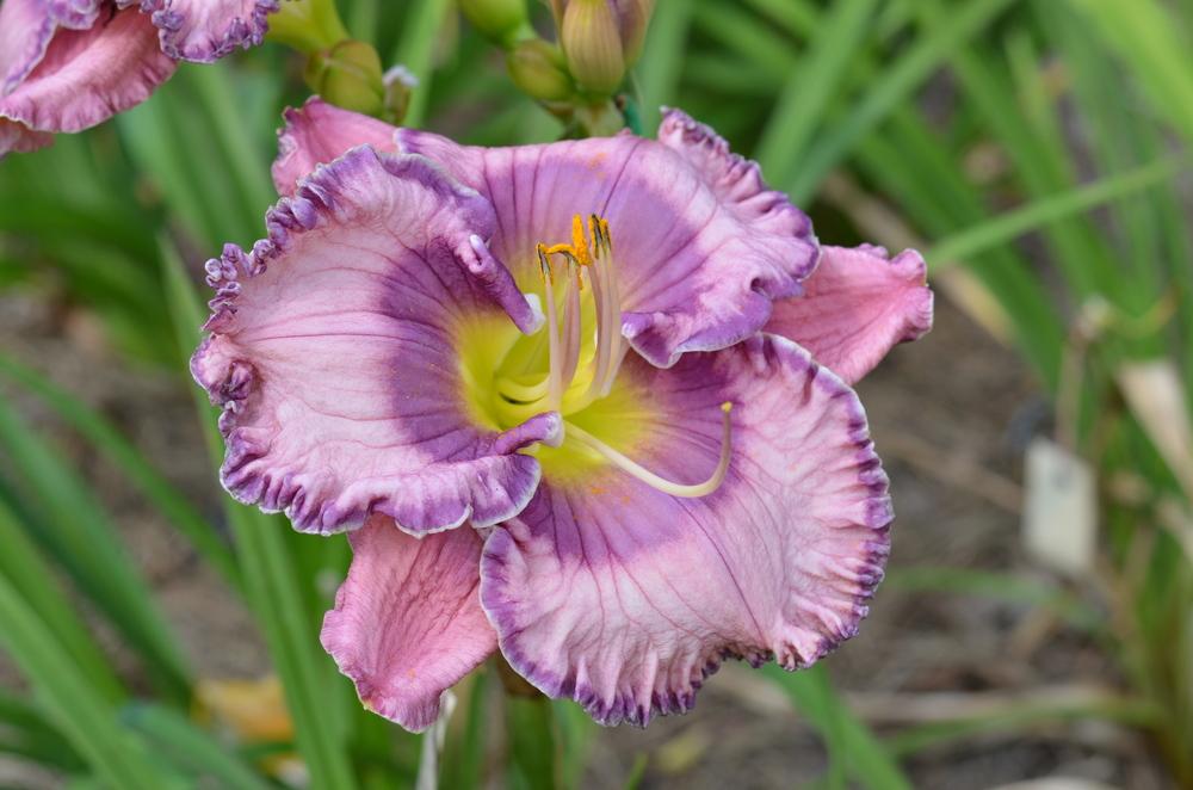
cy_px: 395
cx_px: 596
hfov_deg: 27.0
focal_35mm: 75
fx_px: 2480
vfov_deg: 18.1
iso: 200
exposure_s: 1/160
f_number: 6.3
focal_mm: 50
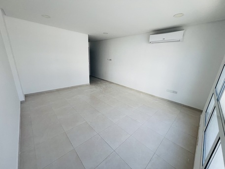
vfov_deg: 89.9
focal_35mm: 13
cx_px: 112
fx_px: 85
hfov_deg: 106.2
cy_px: 84
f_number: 1.8
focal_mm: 1.57
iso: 64
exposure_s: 1/99
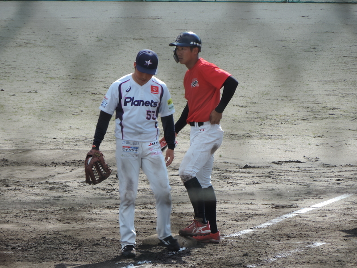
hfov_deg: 3.6
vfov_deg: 2.7
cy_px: 134
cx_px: 178
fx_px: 5672
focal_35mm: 550
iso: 80
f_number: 4.9
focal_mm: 98.1
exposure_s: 1/250
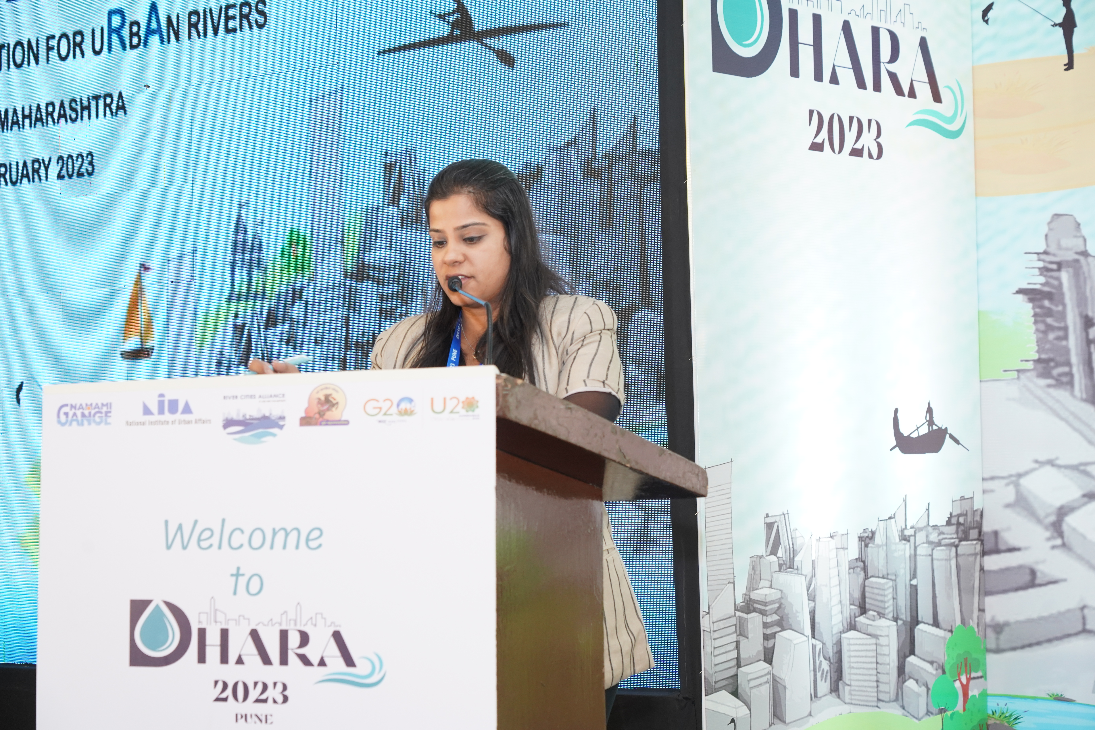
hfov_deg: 24.5
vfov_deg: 16.5
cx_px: 548
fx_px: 2524
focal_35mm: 83
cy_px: 365
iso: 1000
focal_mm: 83
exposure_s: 1/125
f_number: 7.1
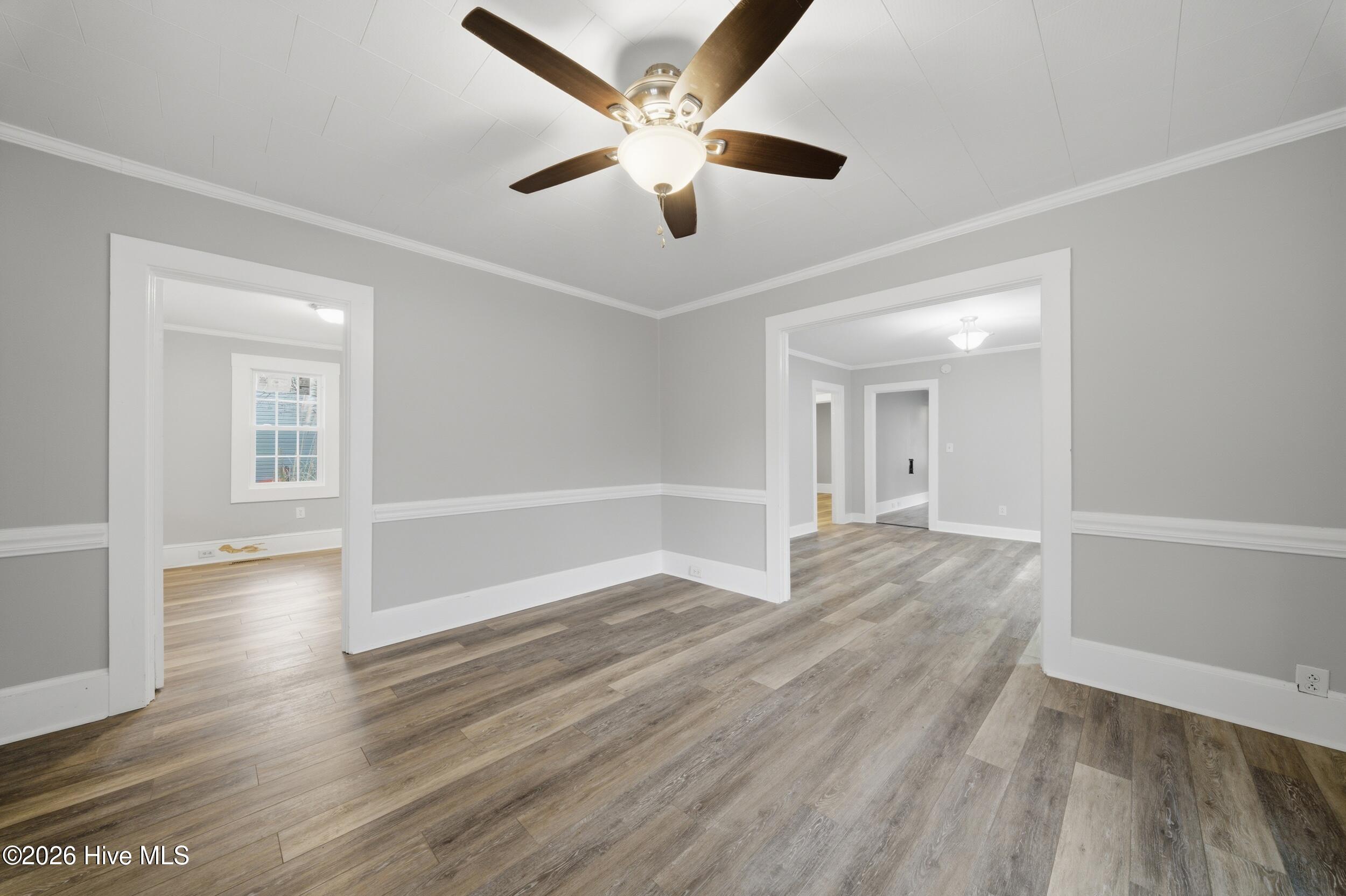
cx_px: 673
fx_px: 448
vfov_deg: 90.0
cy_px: 448
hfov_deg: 112.6
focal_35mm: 12
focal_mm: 12
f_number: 8
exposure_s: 1/30
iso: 250
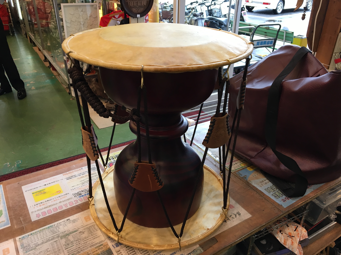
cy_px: 128
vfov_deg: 48.2
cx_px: 170
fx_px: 286
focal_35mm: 29
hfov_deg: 61.7
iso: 32
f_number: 2.2
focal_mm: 4.15
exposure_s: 1/30
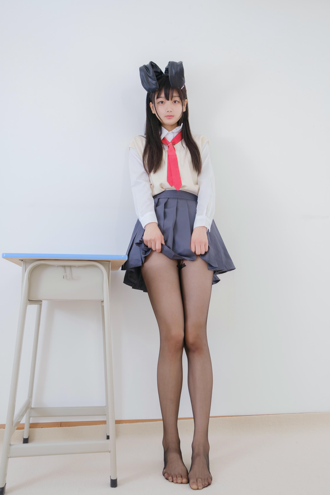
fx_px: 481
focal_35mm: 35
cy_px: 248
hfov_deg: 37.9
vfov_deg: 54.4
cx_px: 165
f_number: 5.6
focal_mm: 23
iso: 160
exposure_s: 1/80
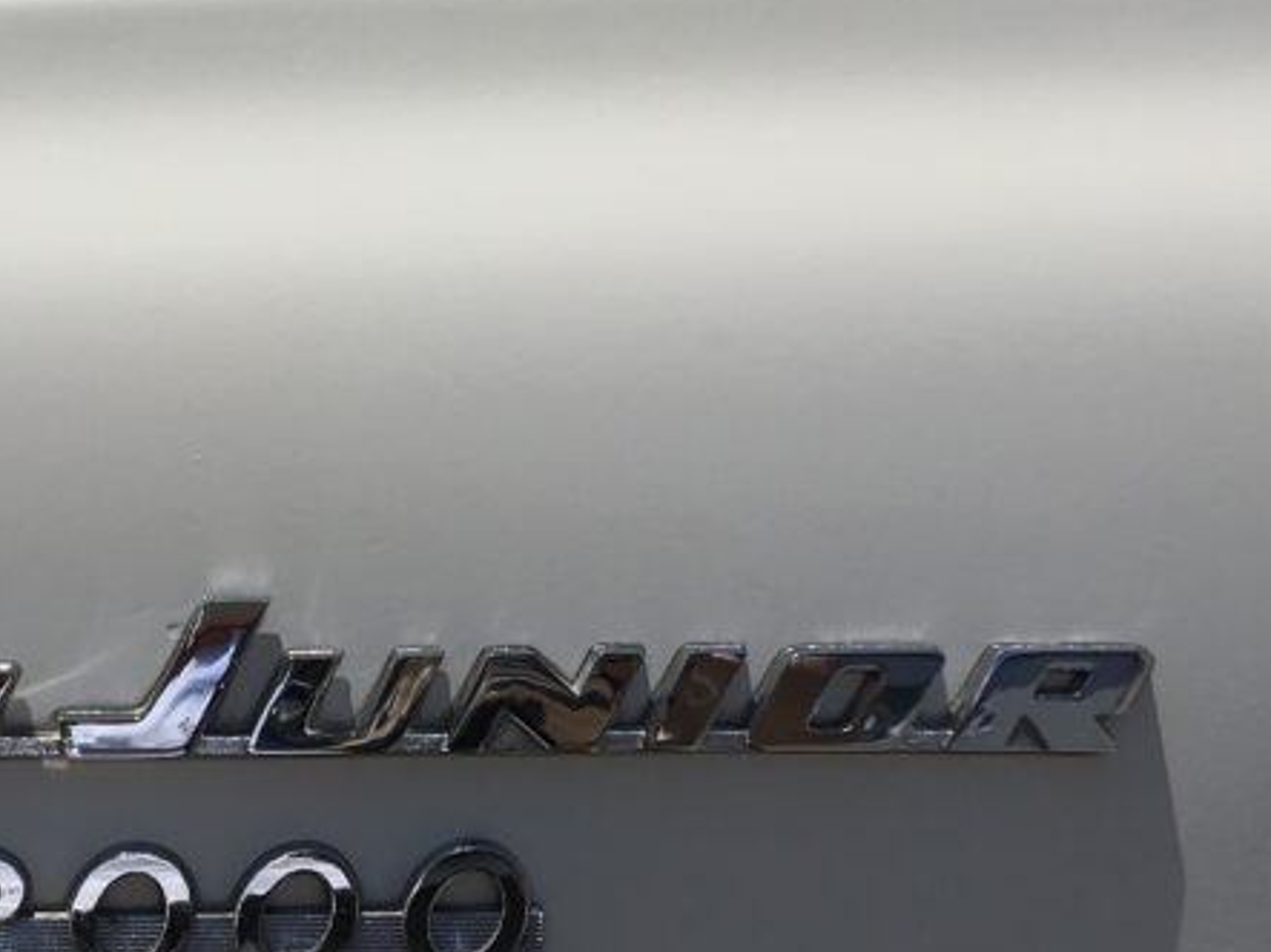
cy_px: 691
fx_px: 2459
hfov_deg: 27.7
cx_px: 86
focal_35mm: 67
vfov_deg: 21.8
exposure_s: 1/3663
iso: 25
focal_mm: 4.15
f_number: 2.2
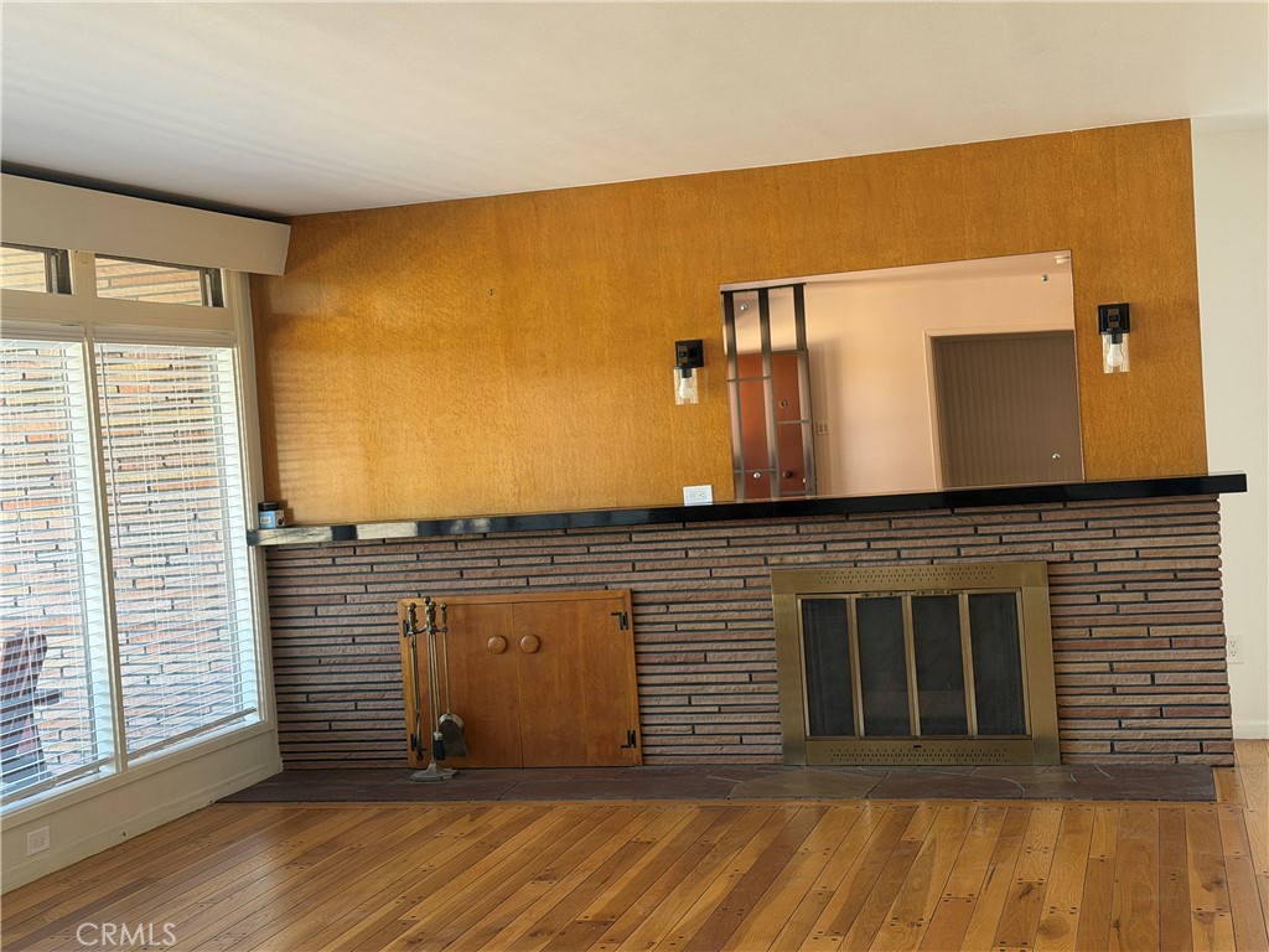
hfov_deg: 39.7
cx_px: 634
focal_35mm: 48
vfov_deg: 30.3
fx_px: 1760
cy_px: 476
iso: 100
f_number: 1.78
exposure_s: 1/68
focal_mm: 6.76
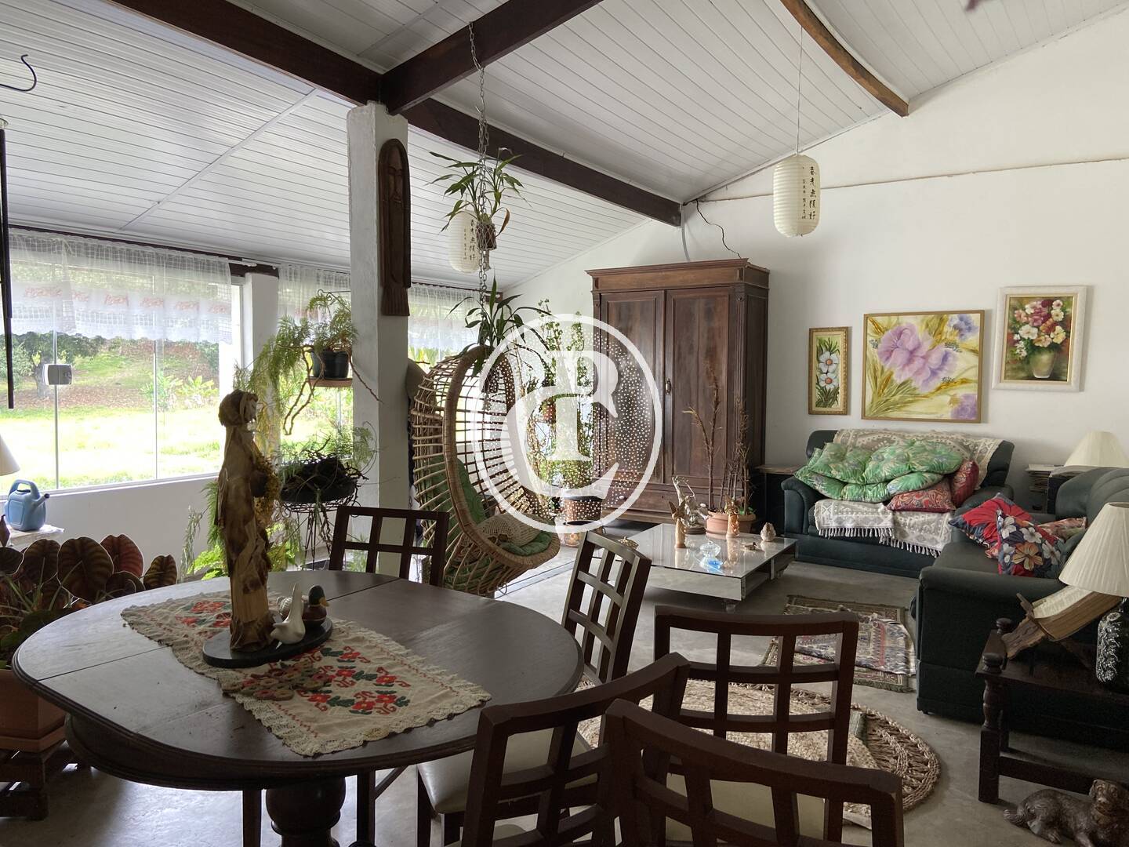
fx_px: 848
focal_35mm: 26
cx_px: 564
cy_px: 424
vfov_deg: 53.1
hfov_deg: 67.3
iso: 100
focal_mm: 4.25
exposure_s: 1/122
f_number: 1.8
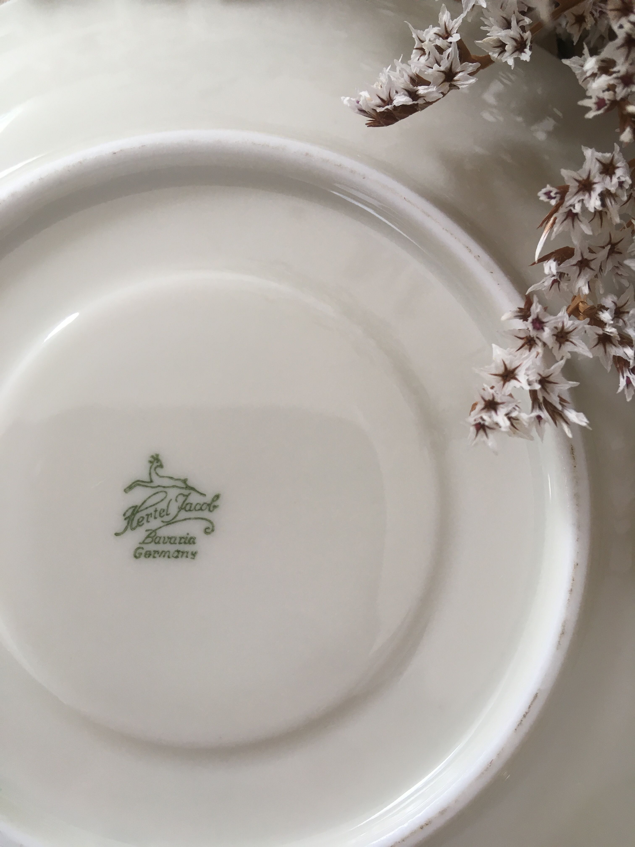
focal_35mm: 29
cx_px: 318
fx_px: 709
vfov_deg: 61.7
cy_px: 424
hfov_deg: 48.2
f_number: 2.2
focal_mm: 4.15
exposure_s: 1/33
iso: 25
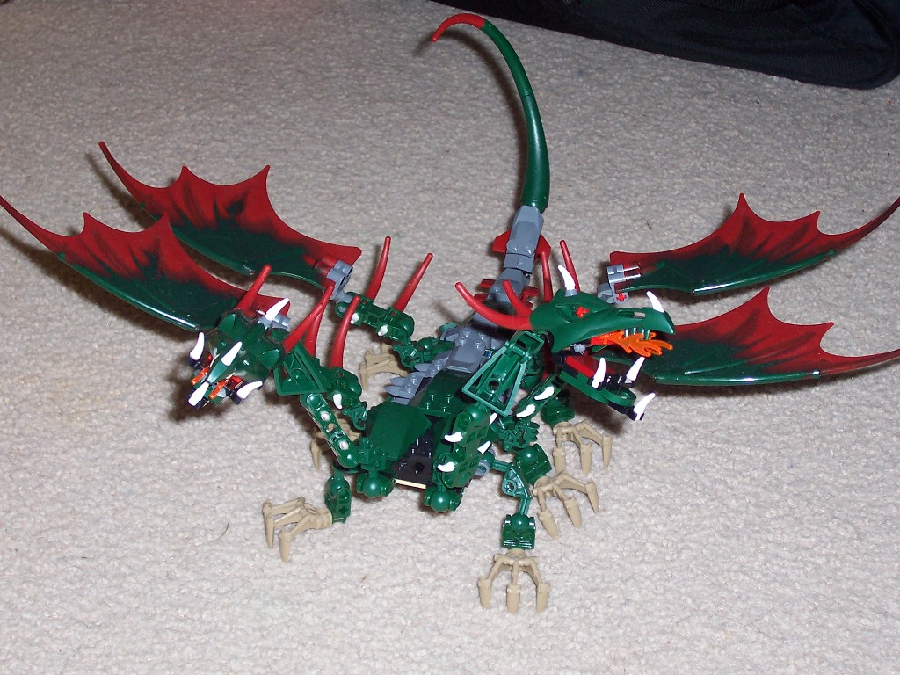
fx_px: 1846
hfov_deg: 27.4
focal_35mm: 71
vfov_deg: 20.7
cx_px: 450
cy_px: 338
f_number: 4
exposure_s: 1/90
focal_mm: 10.8
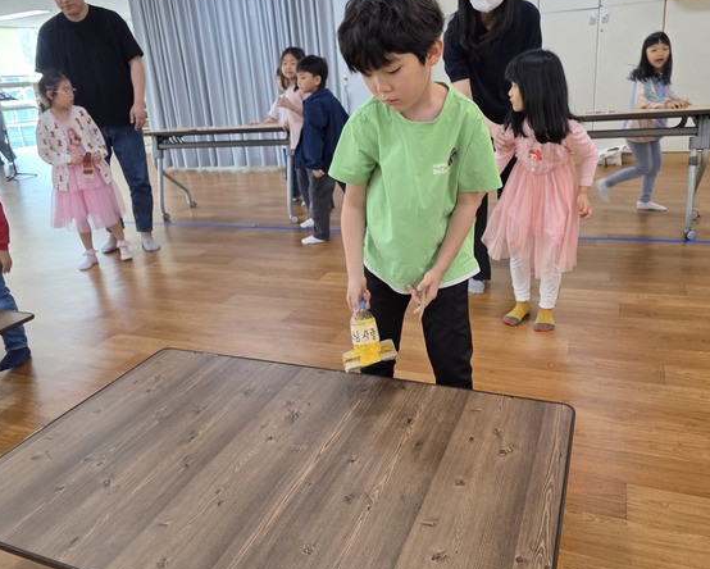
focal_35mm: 27
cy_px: 281
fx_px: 568
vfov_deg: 53.2
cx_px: 358
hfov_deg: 64.0
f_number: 1.7
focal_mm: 6.3
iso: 160
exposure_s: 1/120
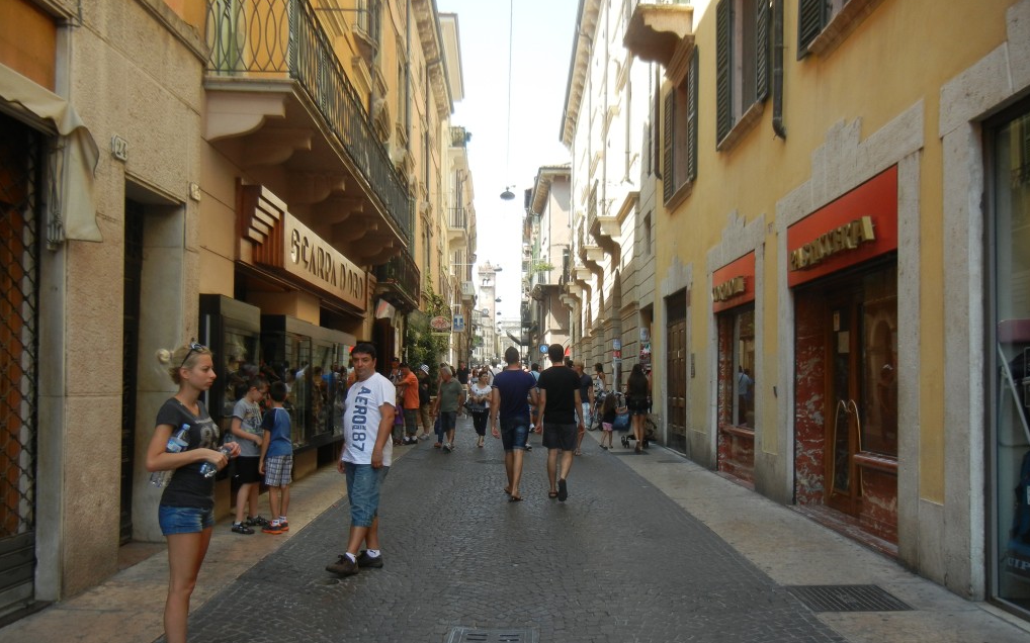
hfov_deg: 59.7
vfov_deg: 39.3
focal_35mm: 32
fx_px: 898
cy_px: 375
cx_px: 516
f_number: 3.5
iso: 160
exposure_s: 1/370
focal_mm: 5.4
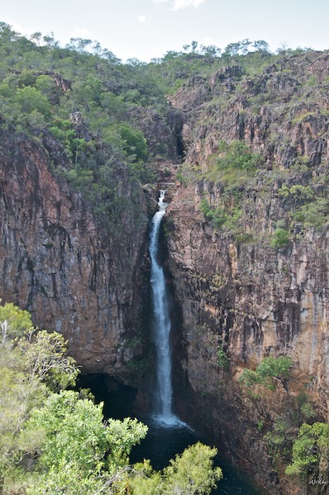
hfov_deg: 29.8
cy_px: 248
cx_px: 164
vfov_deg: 43.7
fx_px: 619
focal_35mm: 45
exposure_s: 1/200
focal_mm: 30
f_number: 7.1
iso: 320
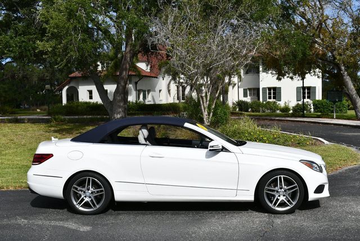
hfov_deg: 41.1
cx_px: 180
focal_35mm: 48
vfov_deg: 28.1
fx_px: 480
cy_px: 120
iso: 100
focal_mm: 24
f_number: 10
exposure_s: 1/400
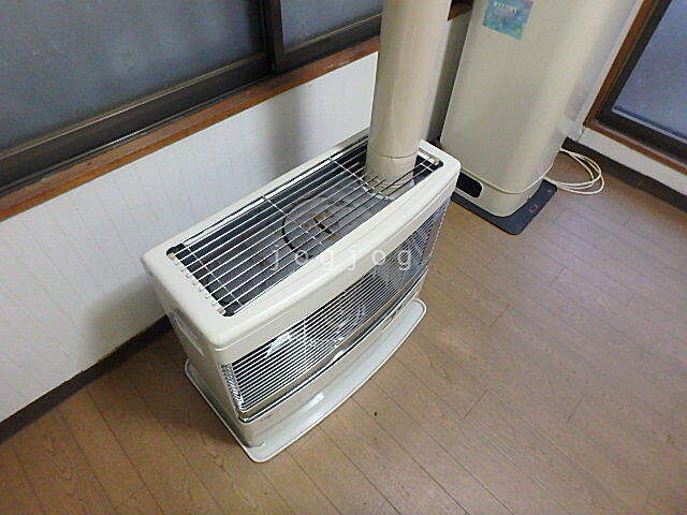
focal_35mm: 21
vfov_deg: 63.4
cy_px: 258
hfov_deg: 79.0
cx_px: 344
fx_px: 417
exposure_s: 1/10
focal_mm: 3.7
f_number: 3.5
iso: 800
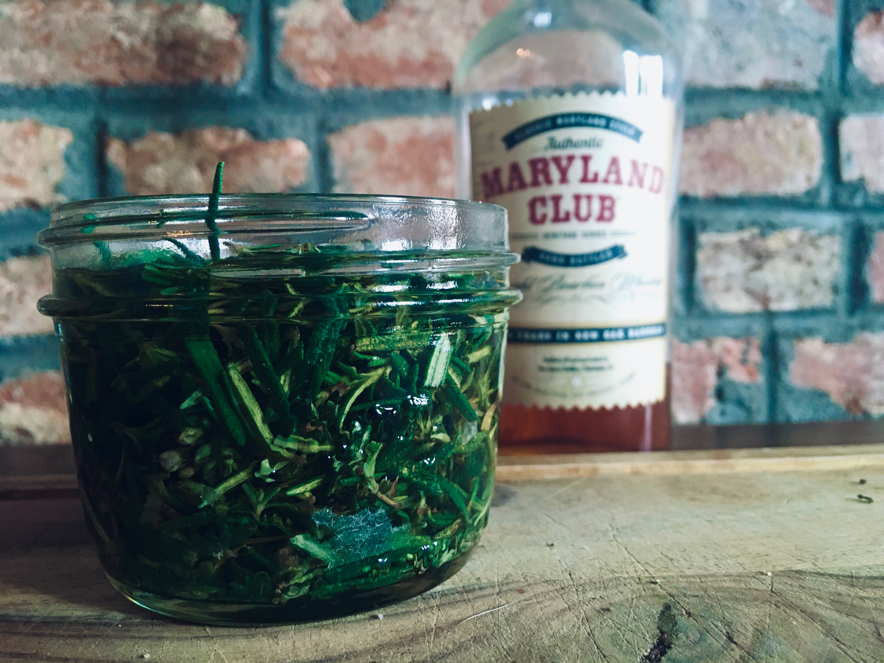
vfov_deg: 48.2
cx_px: 442
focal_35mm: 29
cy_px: 332
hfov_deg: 61.7
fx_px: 741
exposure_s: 1/17
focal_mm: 4.15
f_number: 2.2
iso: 200
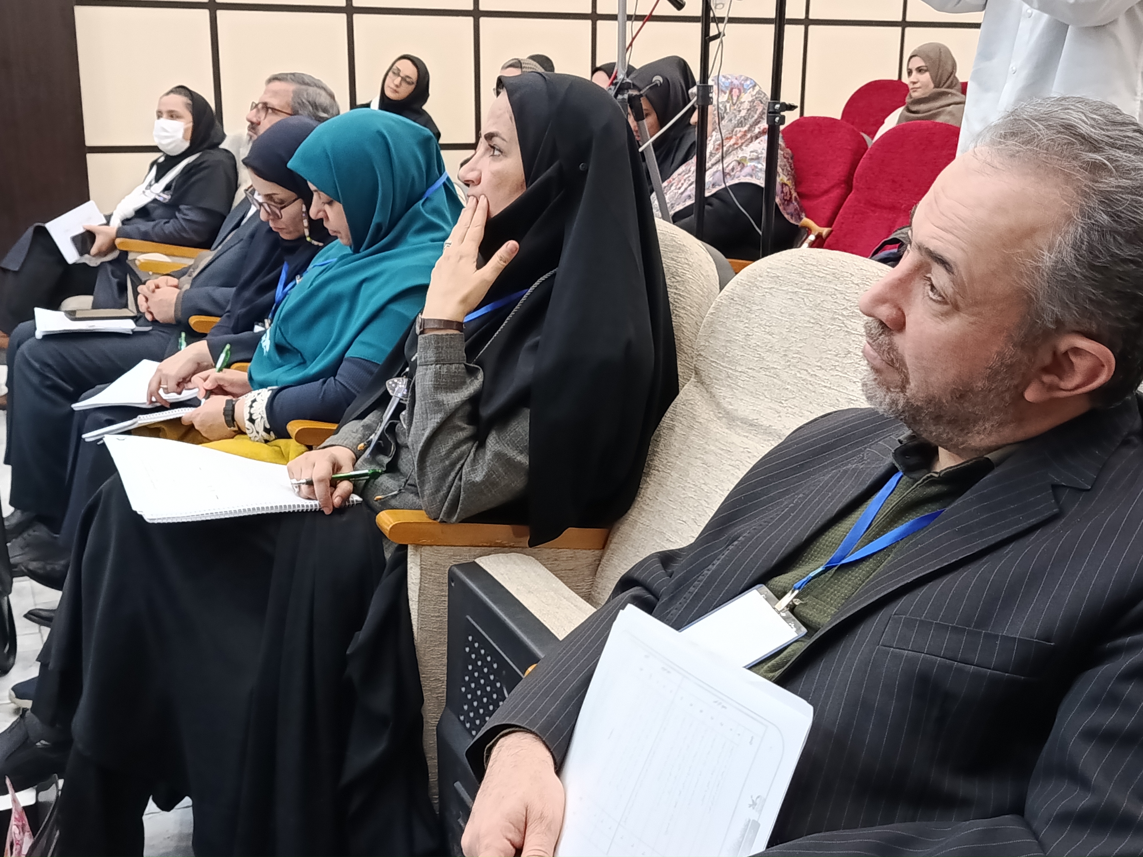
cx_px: 572
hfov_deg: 45.8
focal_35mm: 41
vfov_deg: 35.1
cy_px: 428
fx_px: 1354
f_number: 1.7
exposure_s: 1/50
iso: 1283
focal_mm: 5.24
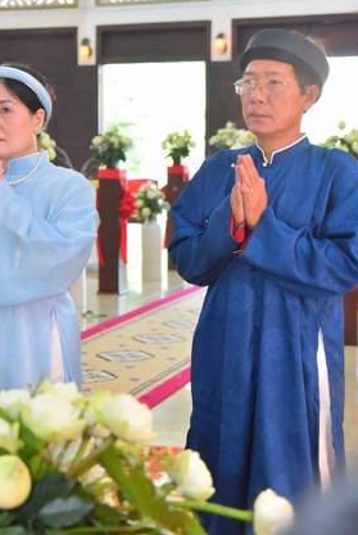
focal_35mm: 81
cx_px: 90
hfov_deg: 16.8
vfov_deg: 25.0
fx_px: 1205
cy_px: 214
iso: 1250
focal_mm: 52
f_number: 4.5
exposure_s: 1/125
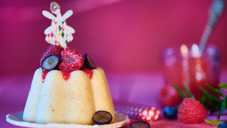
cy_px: 70
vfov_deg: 10.9
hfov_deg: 19.3
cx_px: 114
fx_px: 668
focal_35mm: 111
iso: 200
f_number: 3
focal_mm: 105
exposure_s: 1/50
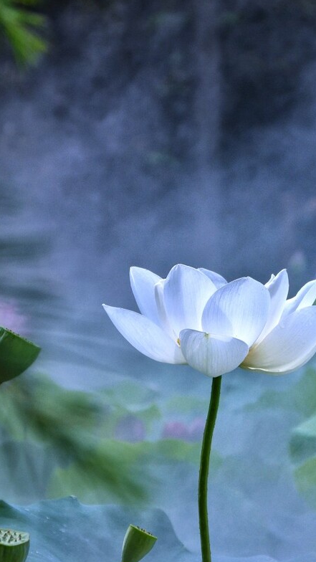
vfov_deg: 12.8
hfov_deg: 7.2
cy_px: 281
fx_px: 2503
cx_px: 221
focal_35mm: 168
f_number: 6.3
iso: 400
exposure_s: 1/1600
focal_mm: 70
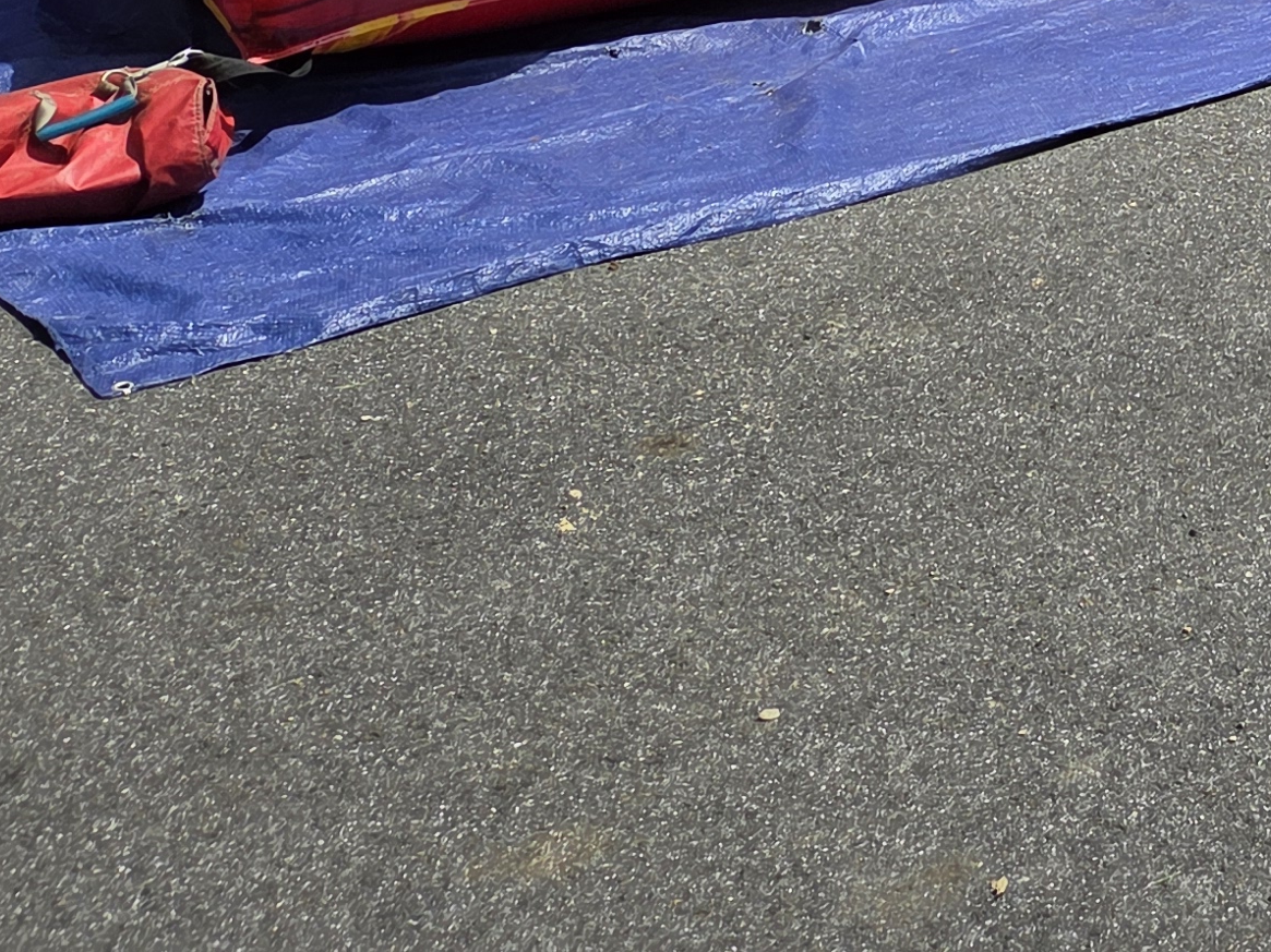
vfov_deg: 16.2
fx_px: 2900
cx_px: 1809
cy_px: -682
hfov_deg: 21.4
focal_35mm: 79
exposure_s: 1/4365
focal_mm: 5.4
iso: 80
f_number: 1.8
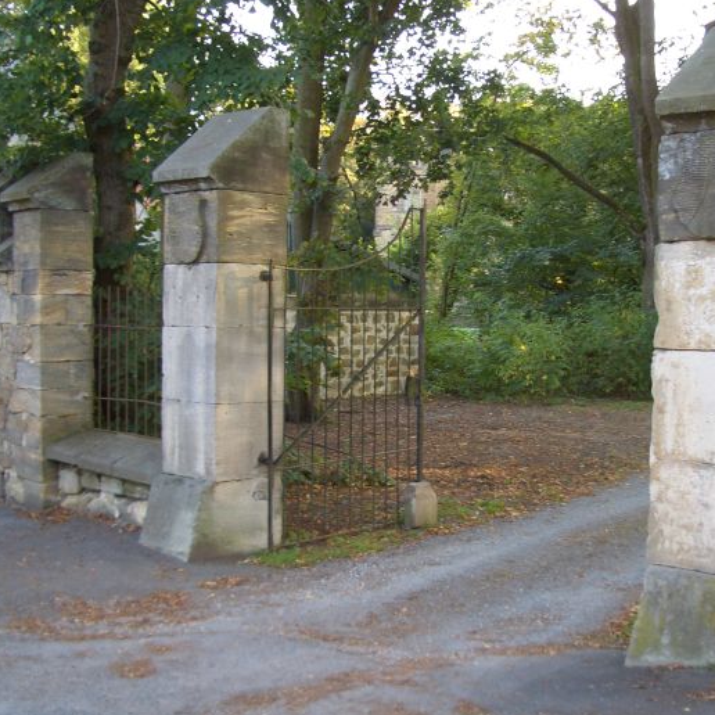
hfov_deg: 35.1
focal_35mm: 48
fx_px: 1122
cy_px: 363
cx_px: 460
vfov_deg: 35.4
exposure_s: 1/60
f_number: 2.6
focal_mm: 5.8
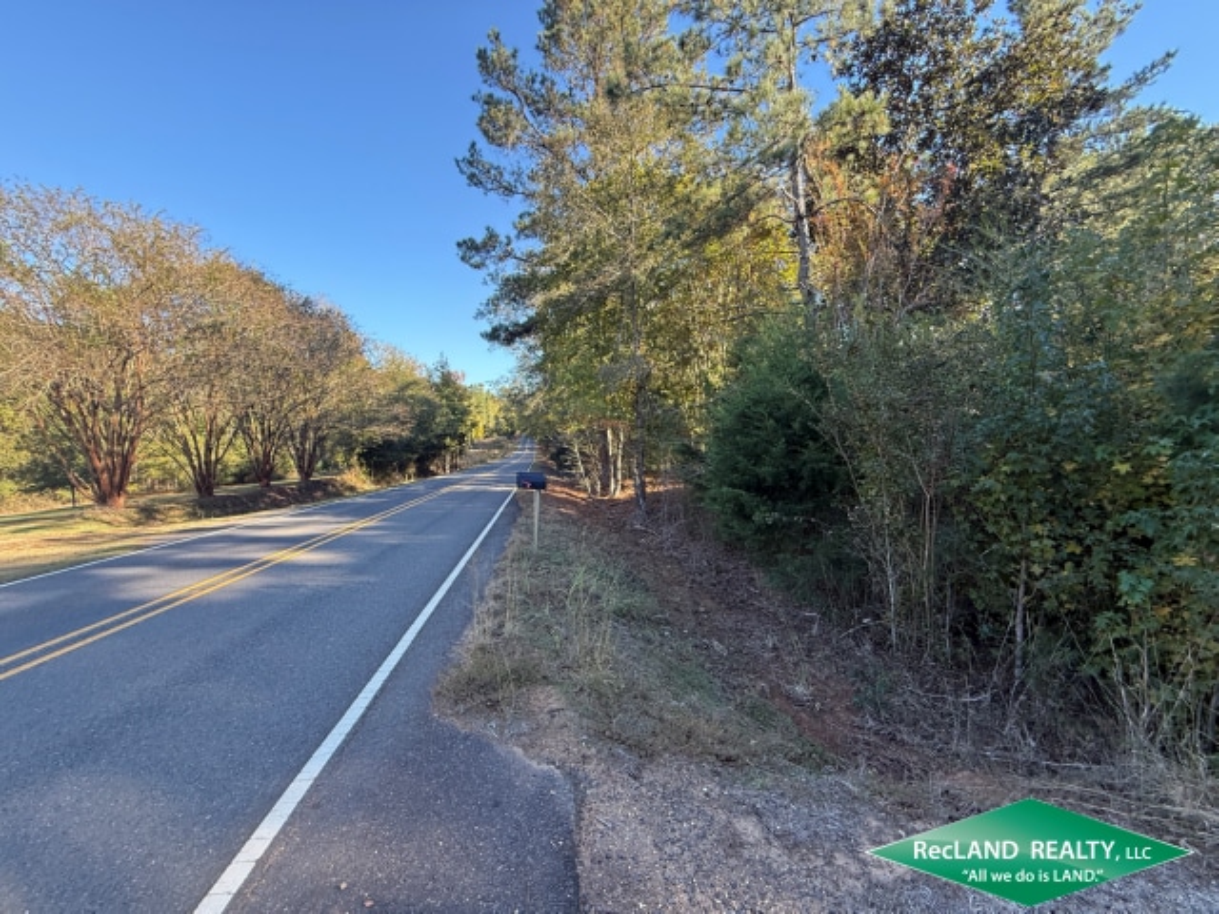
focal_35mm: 14
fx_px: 493
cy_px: 457
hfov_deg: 102.1
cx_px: 610
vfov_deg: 85.7
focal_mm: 2.22
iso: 64
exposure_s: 1/203
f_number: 2.2
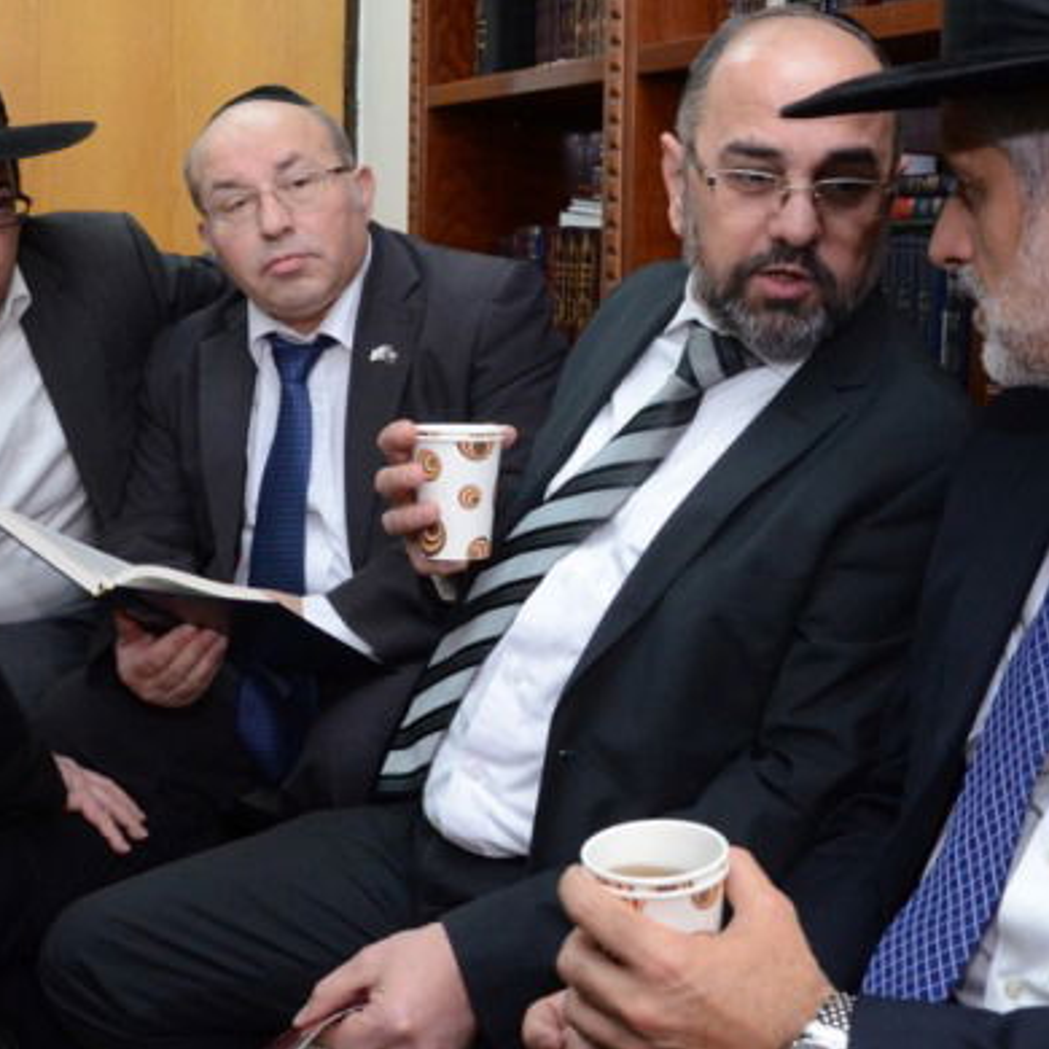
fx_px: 1611
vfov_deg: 36.0
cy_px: 430
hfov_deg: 35.7
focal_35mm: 47
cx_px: 707
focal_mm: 18
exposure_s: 1/125
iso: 2000
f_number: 5
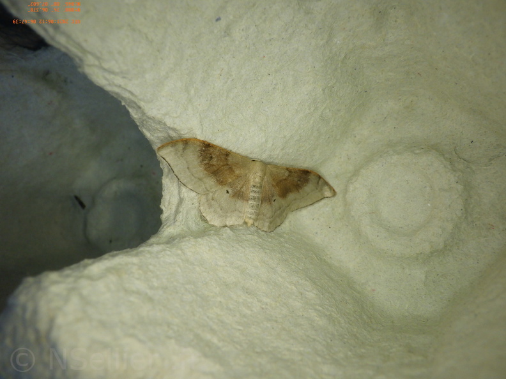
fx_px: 497
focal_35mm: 34
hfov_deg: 54.0
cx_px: 253
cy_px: 190
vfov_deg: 41.8
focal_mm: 6.1
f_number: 4.6
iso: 250
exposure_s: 1/800
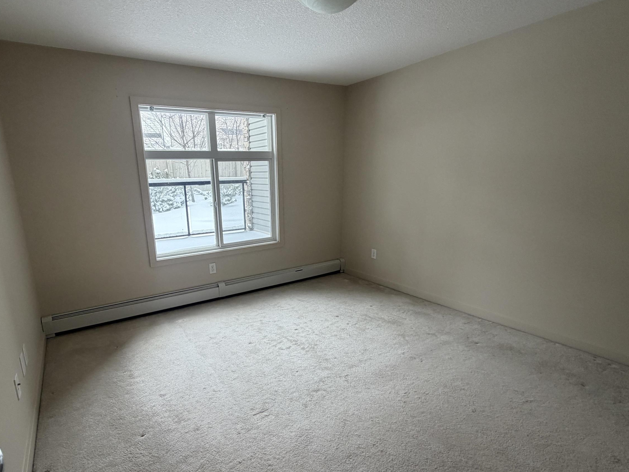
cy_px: 255
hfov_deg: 84.3
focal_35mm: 19
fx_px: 345
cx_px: 277
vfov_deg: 68.6
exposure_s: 1/120
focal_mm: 2.22
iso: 160
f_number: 2.2
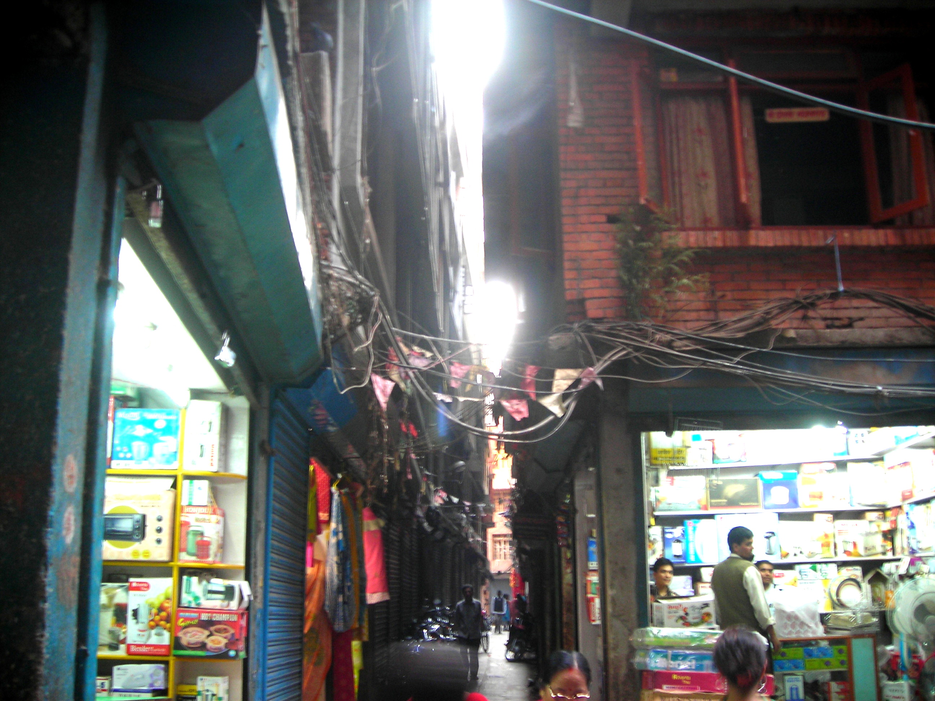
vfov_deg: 37.7
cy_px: 350
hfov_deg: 49.0
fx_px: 1026
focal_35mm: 38
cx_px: 468
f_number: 3.2
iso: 50
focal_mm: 6.3
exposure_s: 1/6.2
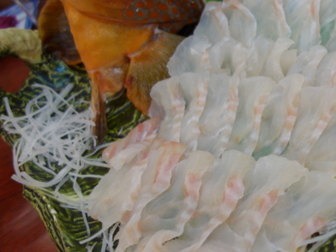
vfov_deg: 26.3
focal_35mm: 55
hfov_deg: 32.9
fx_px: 534
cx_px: 313
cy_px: 68
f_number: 1.8
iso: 125
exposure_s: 1/80
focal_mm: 10.4
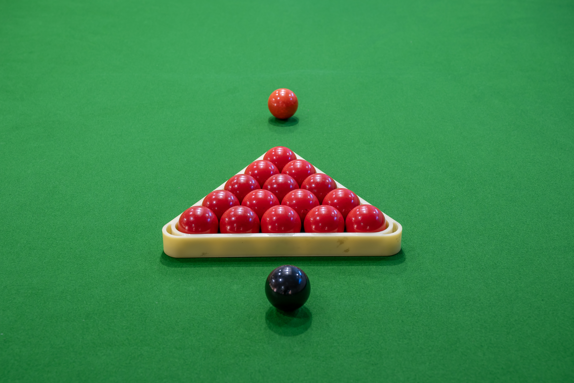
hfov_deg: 36.9
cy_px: 192
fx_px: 861
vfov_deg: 25.1
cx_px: 287
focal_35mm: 54
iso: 400
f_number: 7.1
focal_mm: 54
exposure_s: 1/8
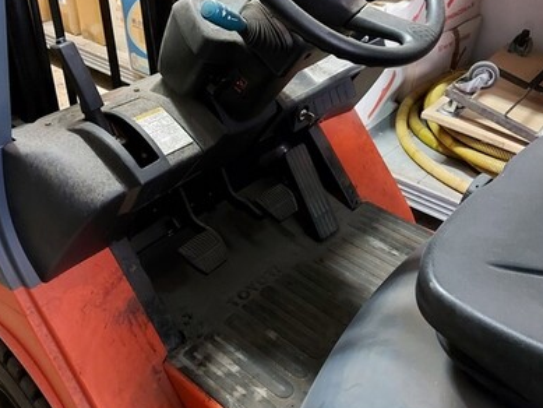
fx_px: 581
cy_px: 159
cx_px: 265
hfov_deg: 50.1
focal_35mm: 37
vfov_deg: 38.5
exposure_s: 1/20
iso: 800
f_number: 1.8
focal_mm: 5.23
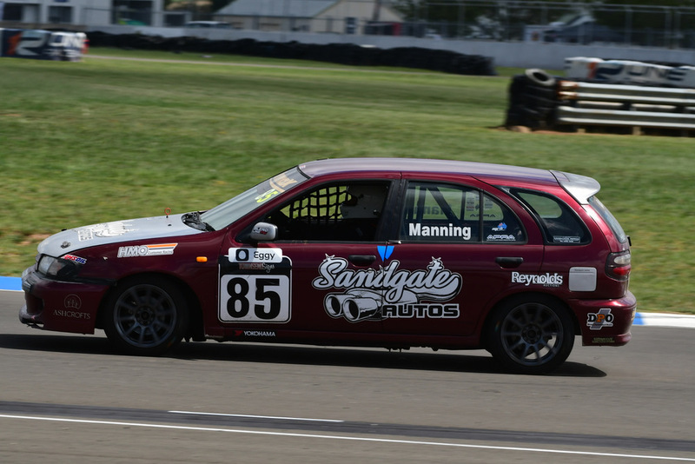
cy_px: 232
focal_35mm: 300
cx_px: 348
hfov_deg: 6.9
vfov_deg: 4.6
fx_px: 5793
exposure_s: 1/640
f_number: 10
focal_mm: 200
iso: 250
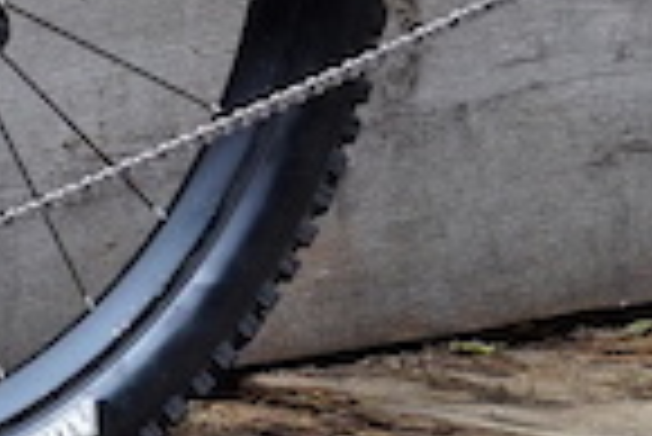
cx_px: 490
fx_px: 7487
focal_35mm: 413
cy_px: -481
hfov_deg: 5.0
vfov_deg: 3.3
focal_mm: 50
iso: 1250
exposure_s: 1/160
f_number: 4
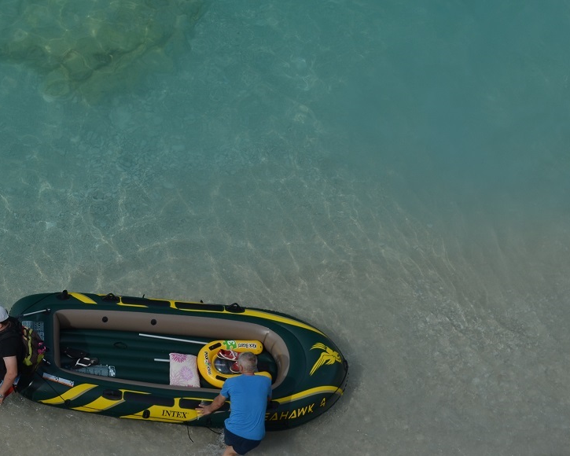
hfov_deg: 16.6
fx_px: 1923
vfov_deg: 13.5
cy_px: 327
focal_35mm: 114
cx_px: 44
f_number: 6.7
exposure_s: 1/350
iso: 125
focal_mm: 42
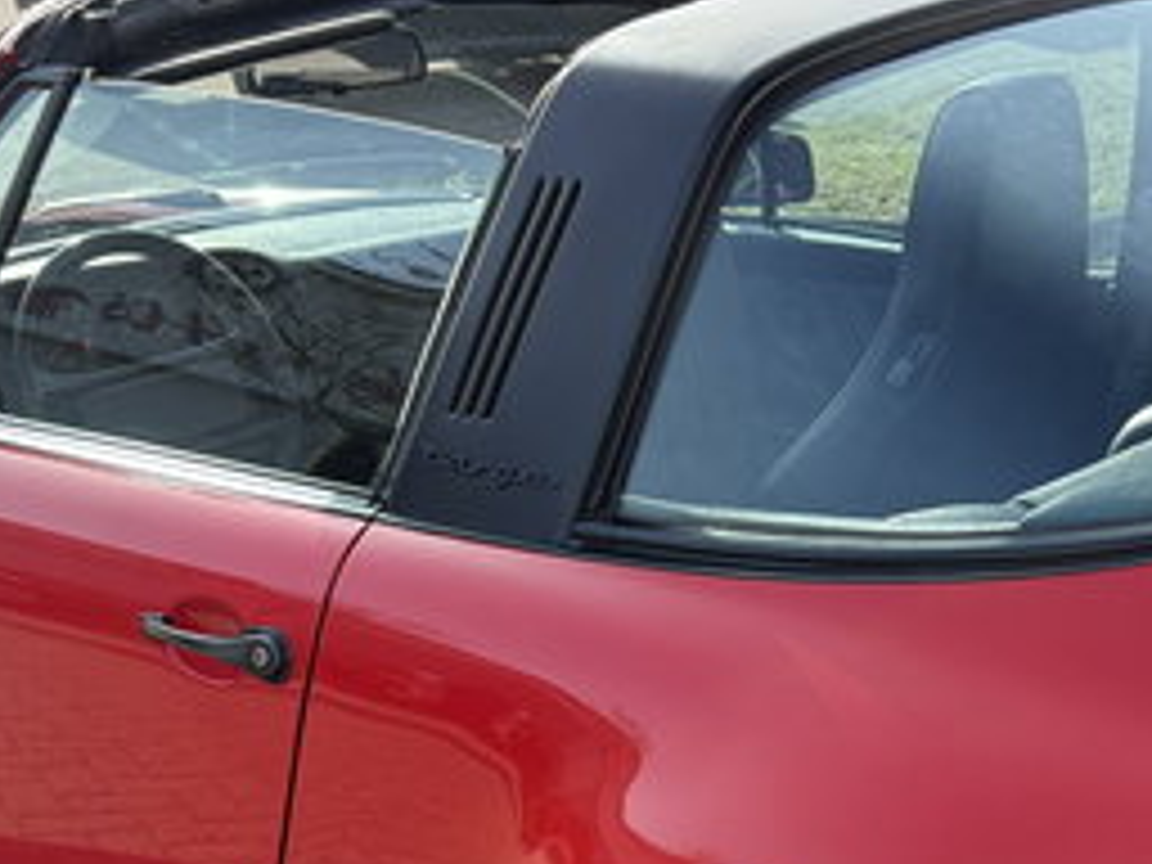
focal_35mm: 72
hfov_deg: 26.6
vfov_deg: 19.5
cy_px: 963
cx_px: 882
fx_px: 2396
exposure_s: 1/1250
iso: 100
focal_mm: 6.76
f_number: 1.78
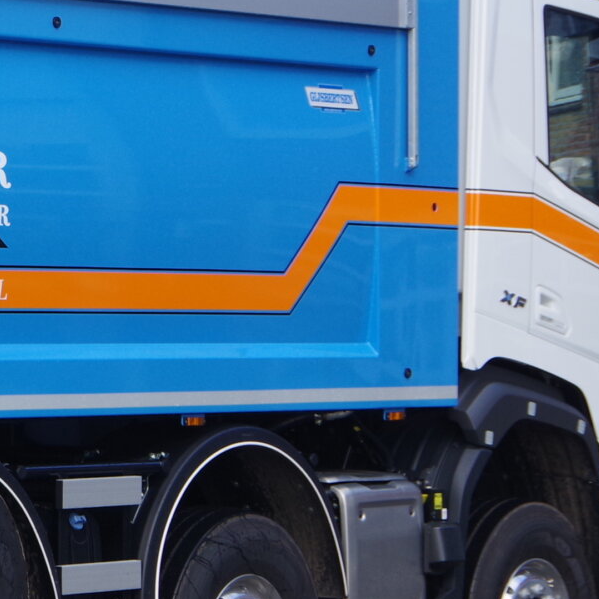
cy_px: 306
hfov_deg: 8.5
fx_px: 3837
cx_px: -514
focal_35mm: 196
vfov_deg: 8.9
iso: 200
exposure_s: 1/160
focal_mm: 36
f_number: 7.1
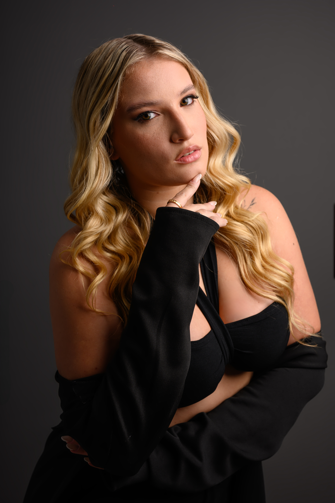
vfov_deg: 39.6
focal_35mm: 50
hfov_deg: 27.0
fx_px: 699
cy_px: 252
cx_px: 168
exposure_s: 1/160
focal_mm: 50
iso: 50
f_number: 7.1
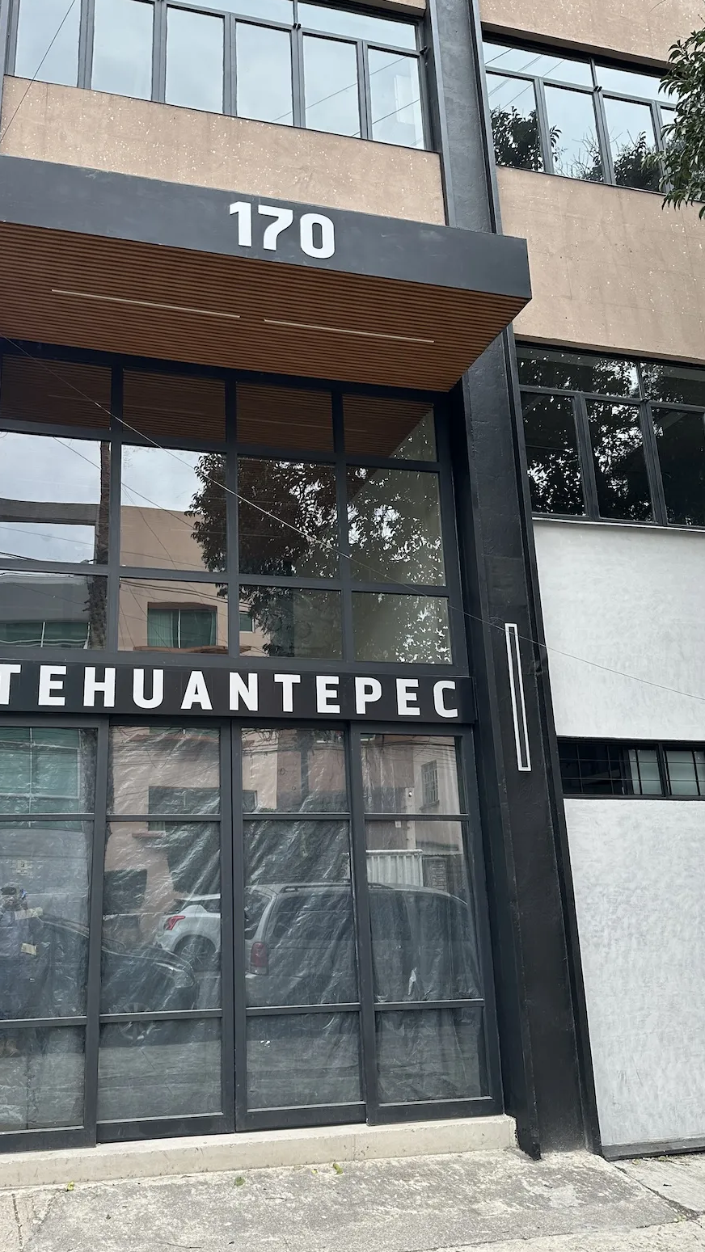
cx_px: 249
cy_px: 627
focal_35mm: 27
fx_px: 897
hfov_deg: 42.5
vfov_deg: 69.8
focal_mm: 6.86
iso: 80
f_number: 1.78
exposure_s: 1/467
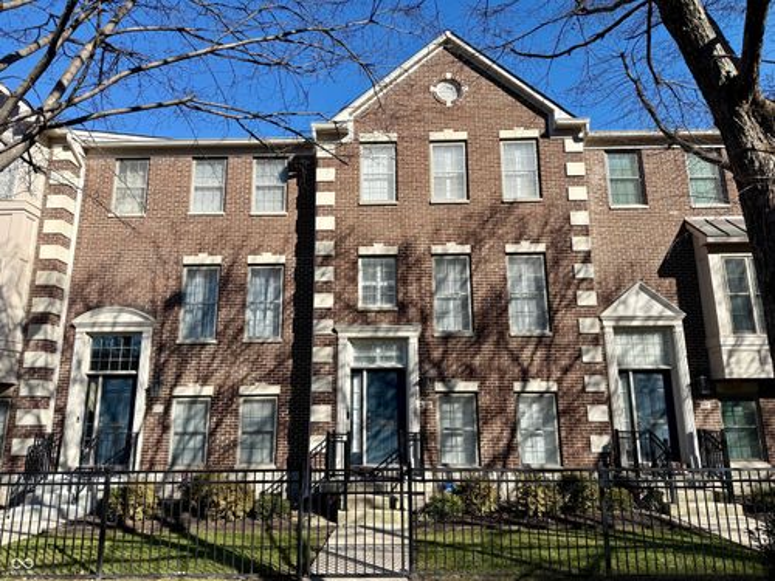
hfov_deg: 71.6
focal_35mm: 24
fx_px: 537
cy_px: 290
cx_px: 388
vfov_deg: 56.8
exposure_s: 1/3021
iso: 80
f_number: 1.78
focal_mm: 6.76
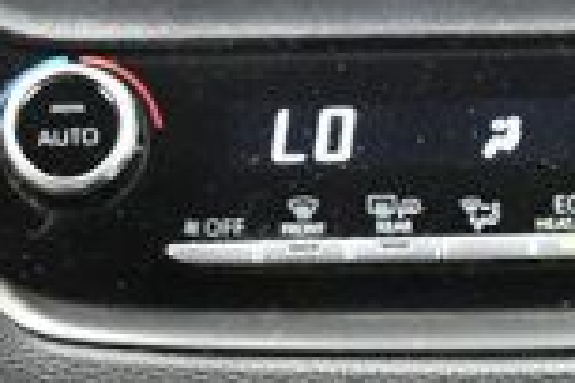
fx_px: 2891
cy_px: 282
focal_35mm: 181
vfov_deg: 7.6
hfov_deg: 11.4
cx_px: 353
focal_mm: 18
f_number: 4
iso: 2500
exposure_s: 1/60
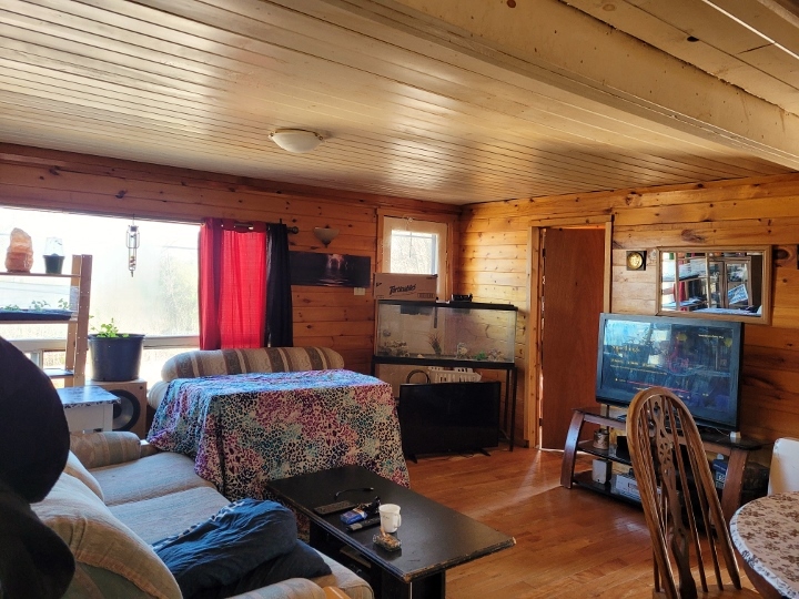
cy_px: 300
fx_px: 600
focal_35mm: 26
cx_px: 400
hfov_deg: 67.3
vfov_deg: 53.1
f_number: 1.8
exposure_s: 1/120
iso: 250
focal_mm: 5.4
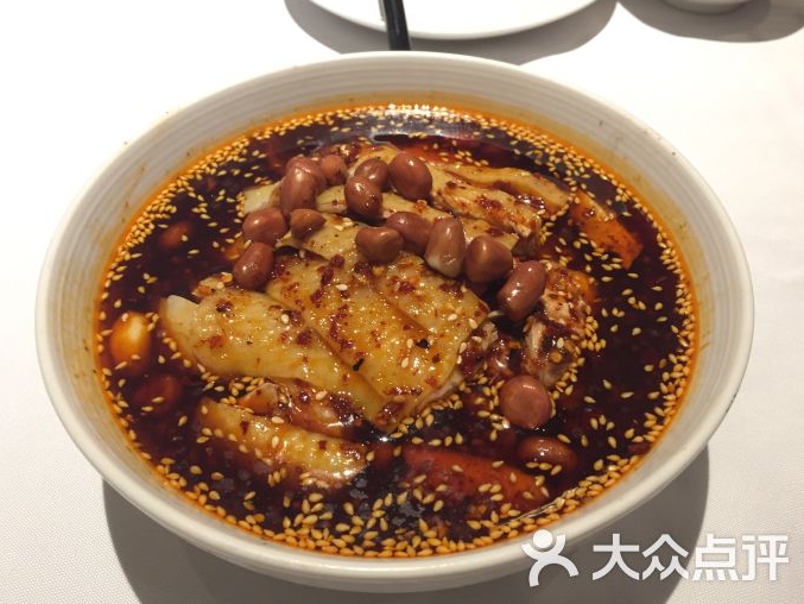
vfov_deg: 46.8
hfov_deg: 60.0
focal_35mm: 30
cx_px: 404
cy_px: 307
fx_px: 697
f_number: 2.2
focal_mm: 4.15
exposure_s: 1/33
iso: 160
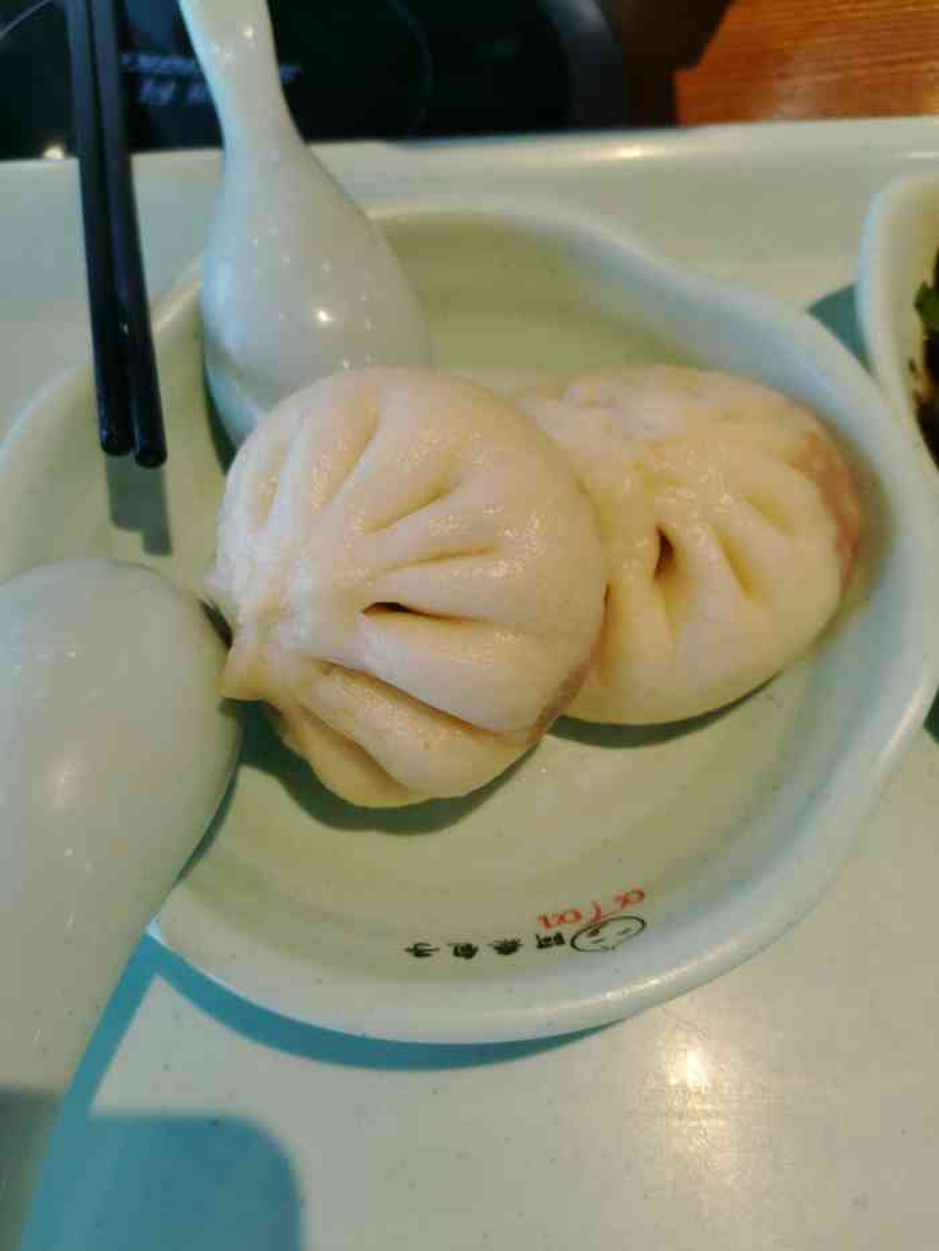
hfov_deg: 53.1
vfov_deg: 67.3
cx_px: 470
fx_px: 940
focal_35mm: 26
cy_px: 626
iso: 64
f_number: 1.8
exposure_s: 1/100
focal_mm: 4.75
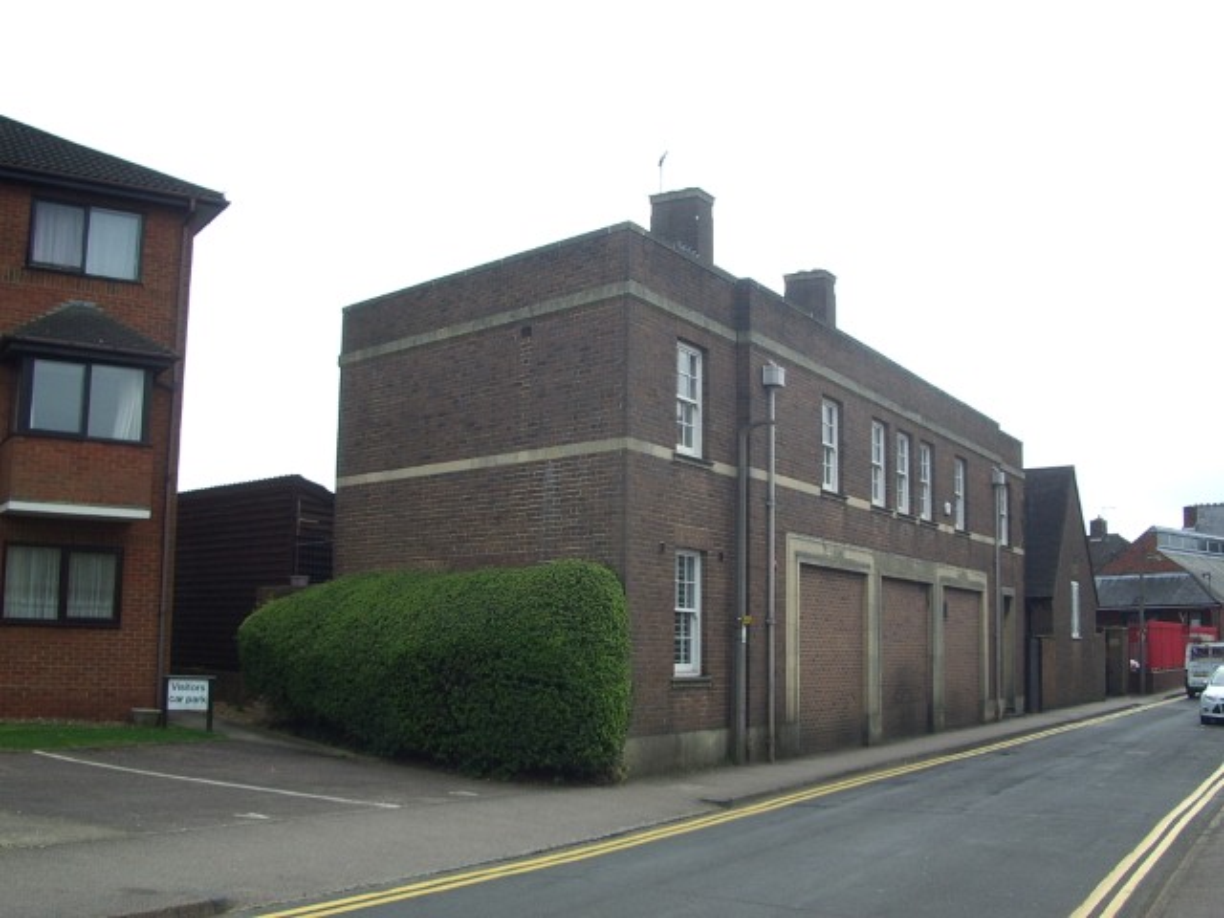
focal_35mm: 38
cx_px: 612
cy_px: 459
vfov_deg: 37.7
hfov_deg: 49.0
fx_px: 1344
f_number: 4.3
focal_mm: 5.8
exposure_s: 1/200
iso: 50
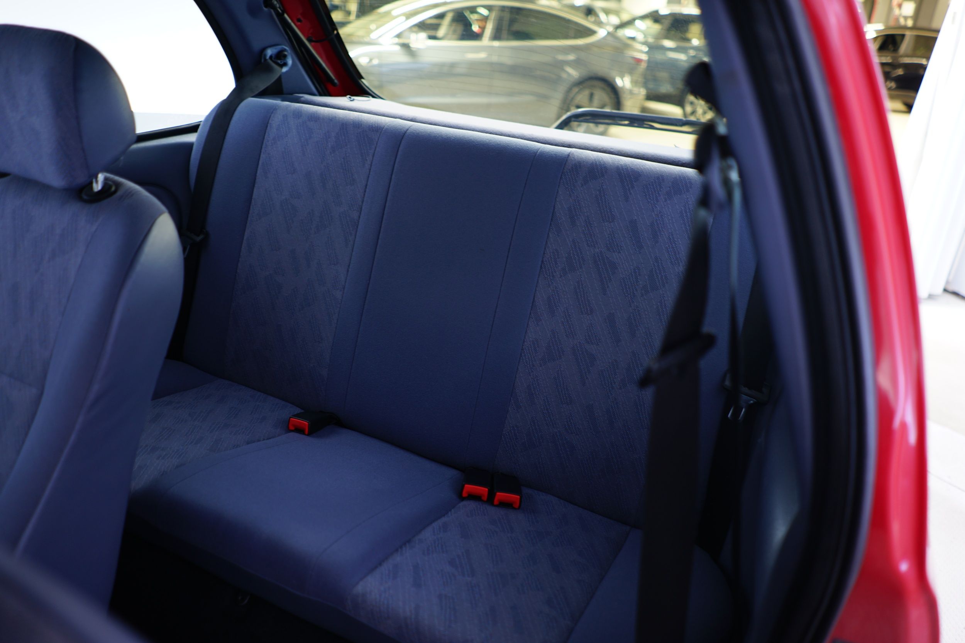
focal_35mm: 28
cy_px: 322
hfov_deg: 65.5
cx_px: 482
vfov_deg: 46.4
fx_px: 751
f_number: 2
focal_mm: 28
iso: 100
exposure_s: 1/4
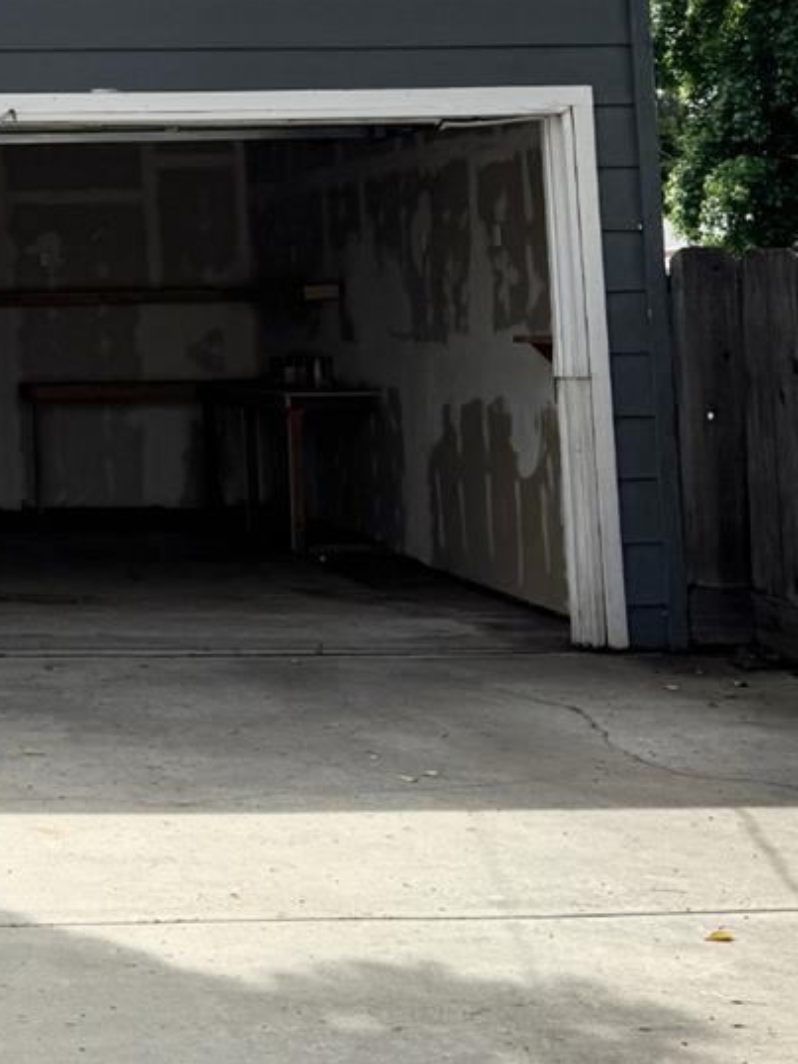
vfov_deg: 27.8
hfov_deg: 19.9
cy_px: 82
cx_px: -274
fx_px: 2059
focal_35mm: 67
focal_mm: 6.76
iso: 80
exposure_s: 1/9009
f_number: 1.78
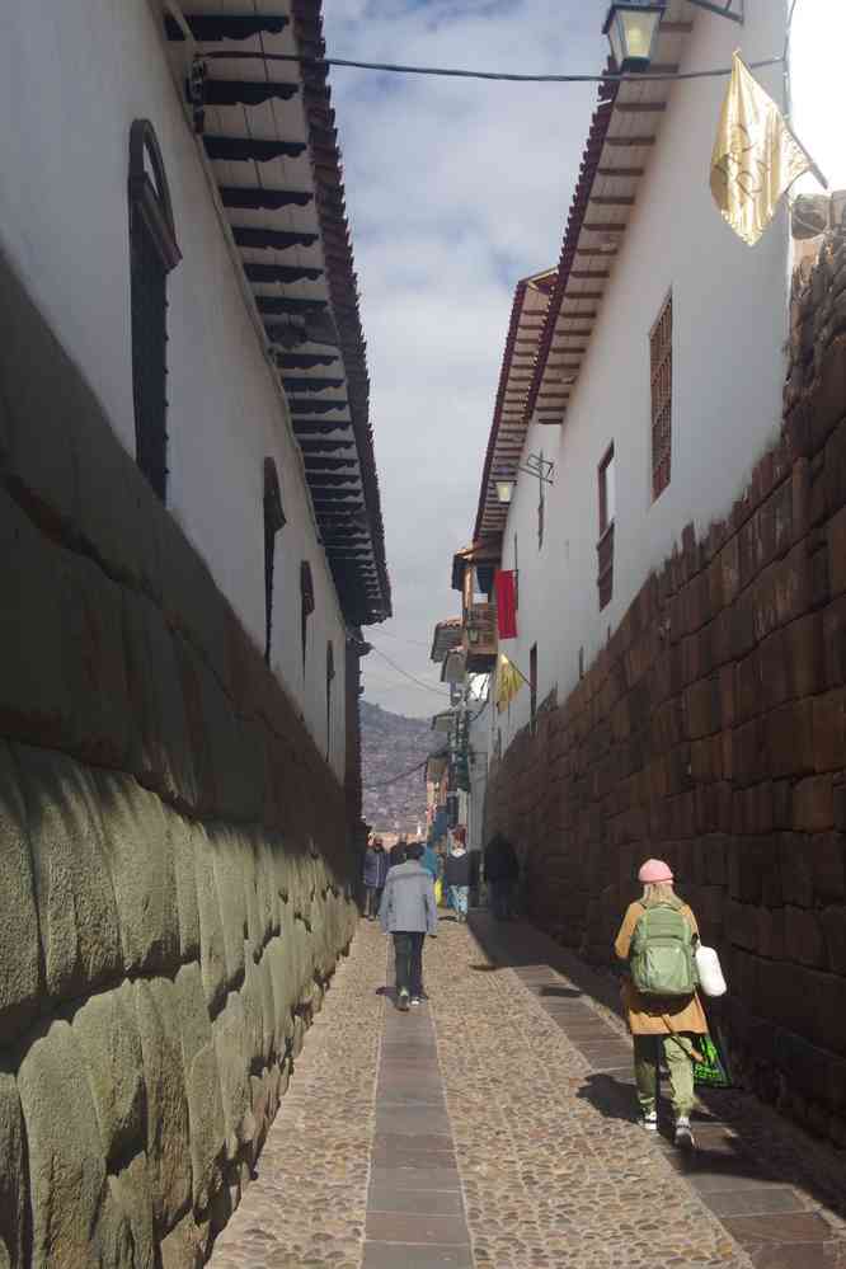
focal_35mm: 39
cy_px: 634
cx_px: 423
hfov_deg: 34.2
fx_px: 1375
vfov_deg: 49.6
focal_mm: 26
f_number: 11
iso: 200
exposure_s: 1/60
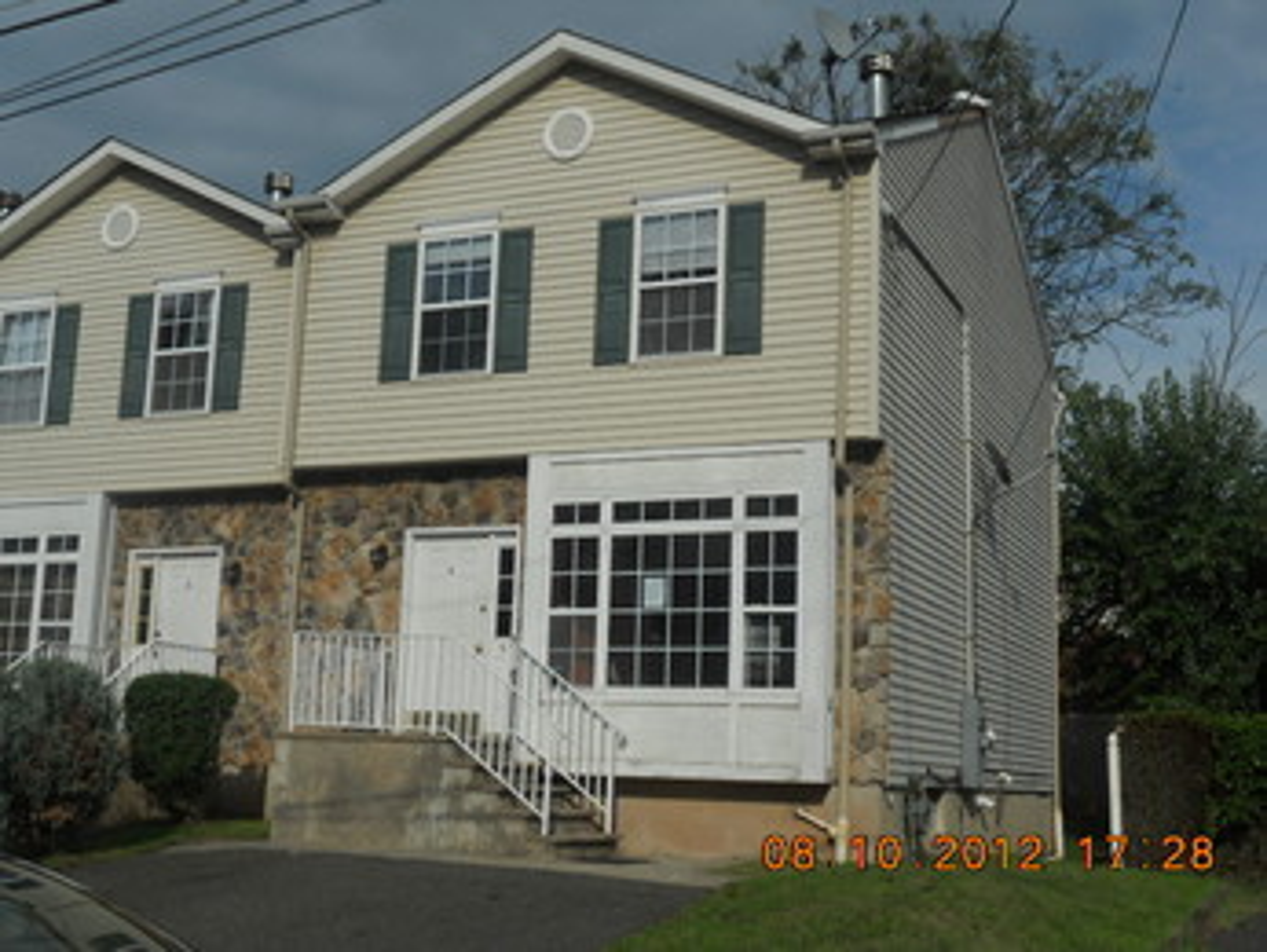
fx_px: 1685
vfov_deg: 31.6
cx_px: 634
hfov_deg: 41.2
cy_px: 476
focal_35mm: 46
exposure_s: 1/1500
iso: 80
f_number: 4.3
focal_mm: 8.2
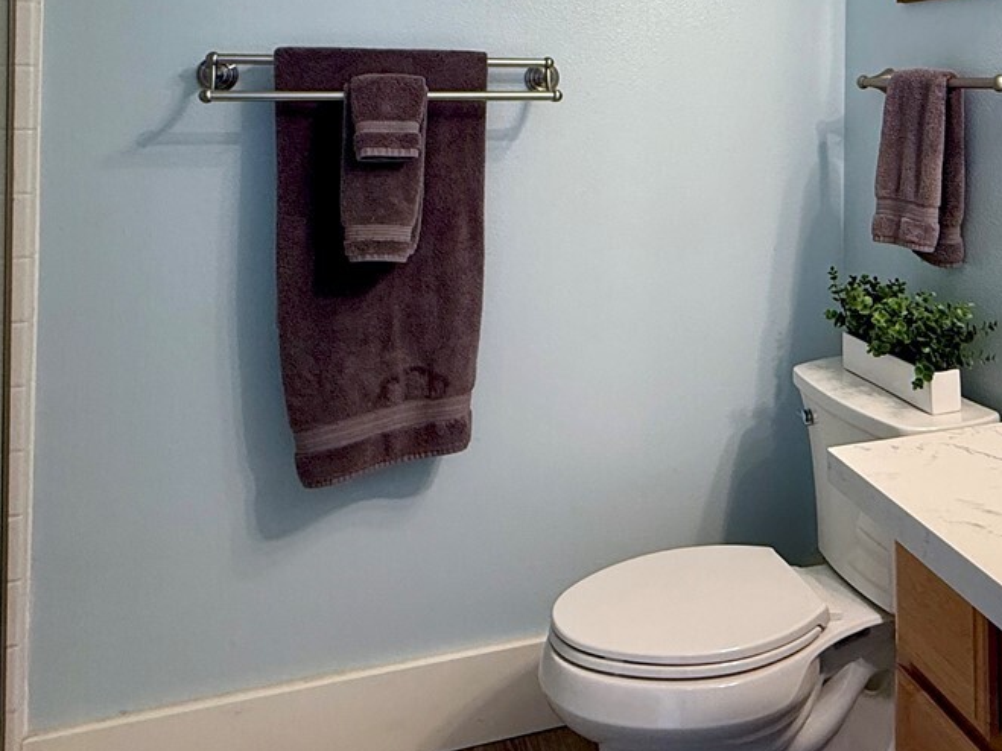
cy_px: 67
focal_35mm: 34
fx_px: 984
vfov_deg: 38.7
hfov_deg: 52.4
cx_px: 704
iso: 200
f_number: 2.2
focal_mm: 2.22
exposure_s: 1/60
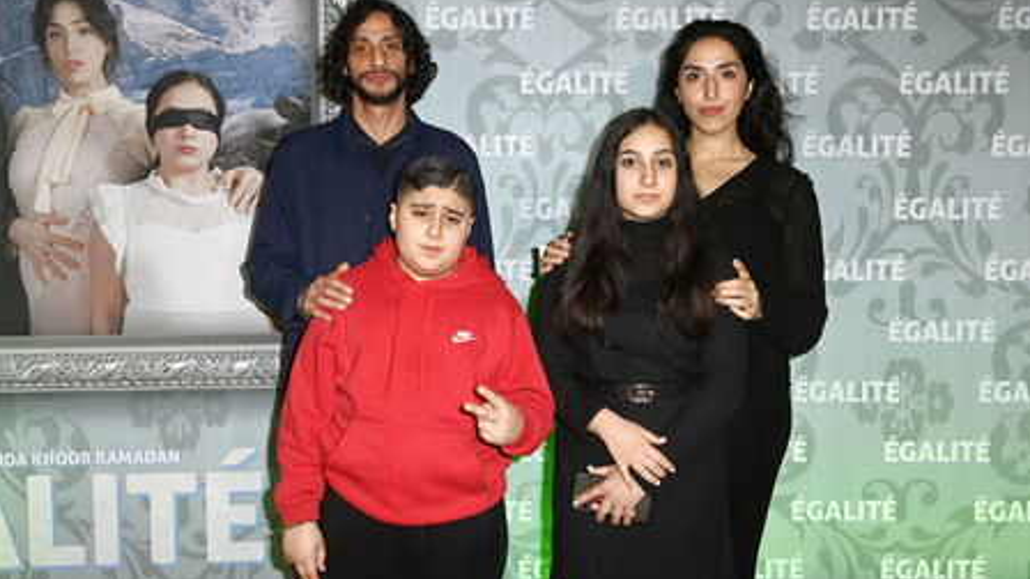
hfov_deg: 50.5
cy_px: 276
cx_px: 516
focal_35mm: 40
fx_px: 1092
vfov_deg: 29.7
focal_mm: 38
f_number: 5.6
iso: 640
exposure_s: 1/250
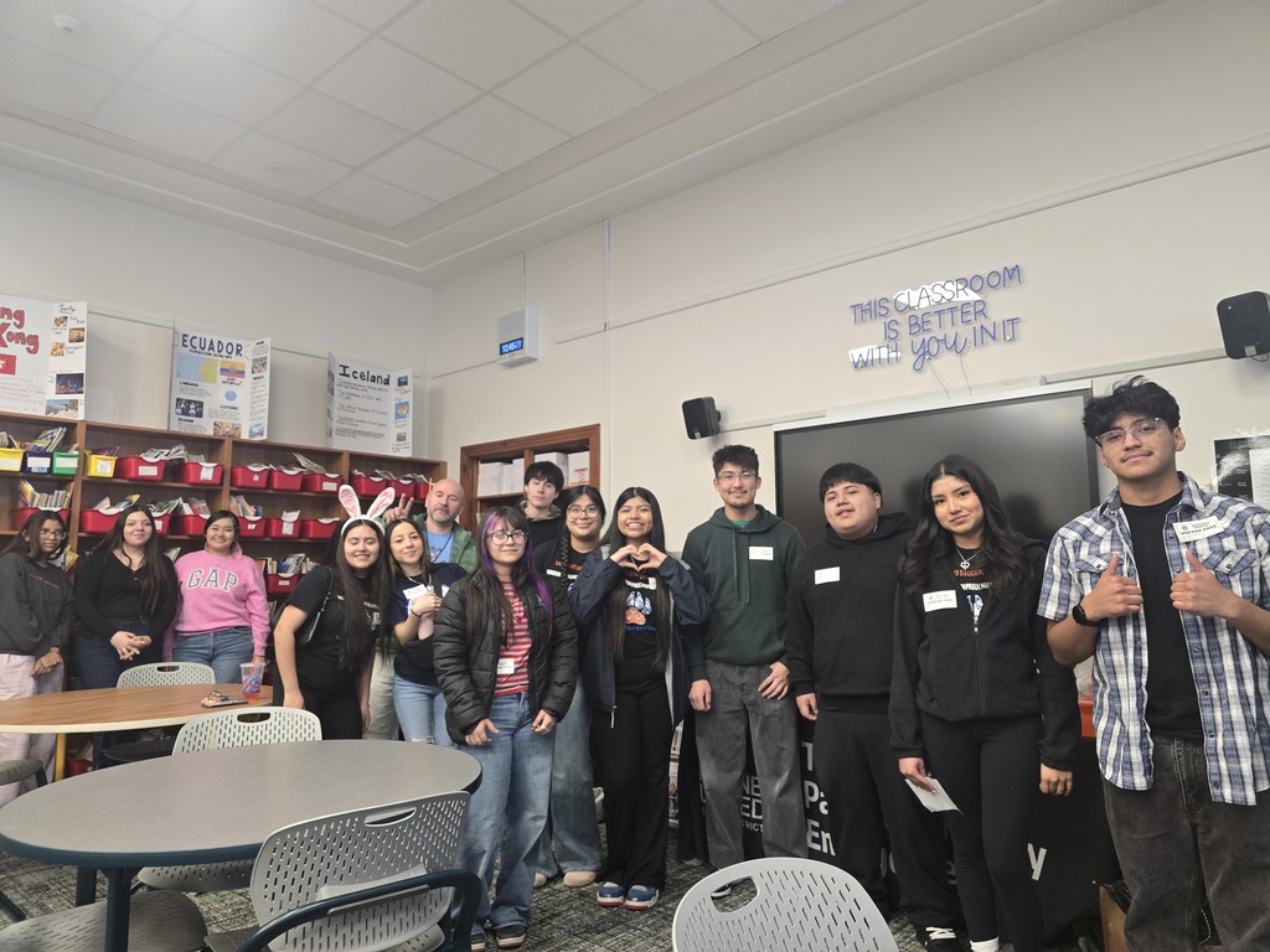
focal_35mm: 23
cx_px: 635
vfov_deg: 58.9
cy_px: 476
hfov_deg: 73.9
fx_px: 844
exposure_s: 1/120
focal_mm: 6.3
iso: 500
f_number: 1.7
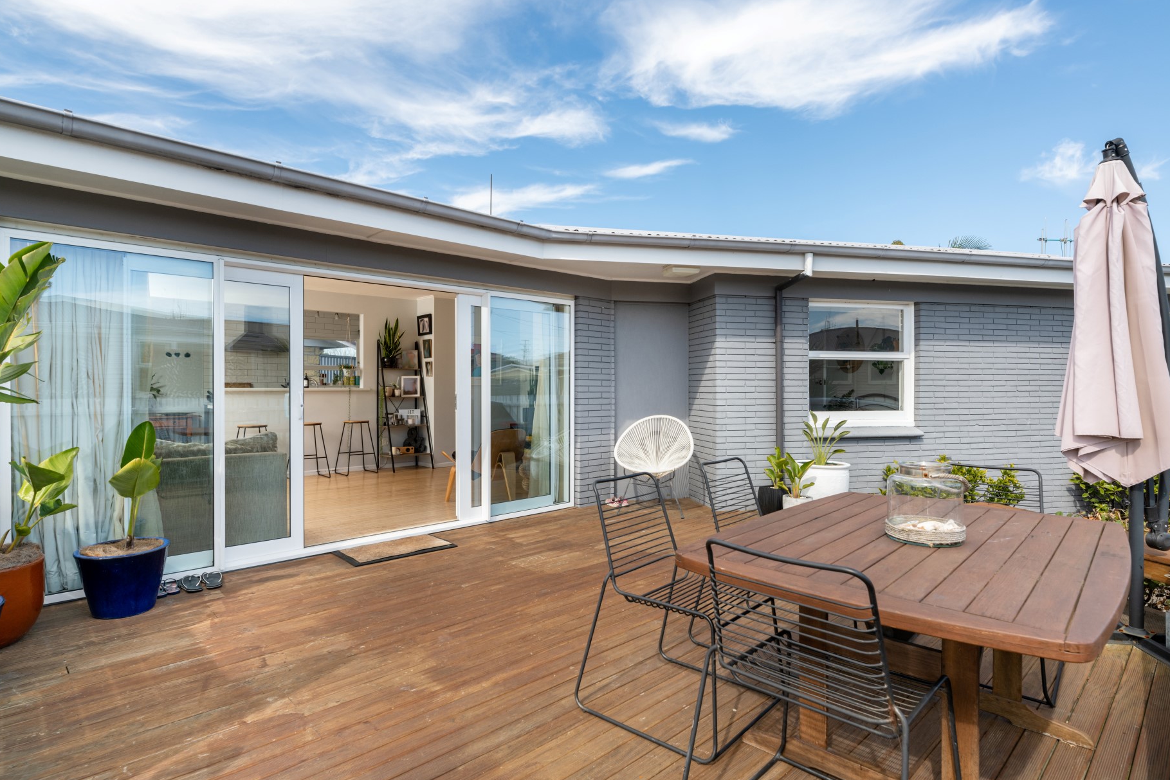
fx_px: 618
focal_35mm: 19
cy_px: 395
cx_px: 588
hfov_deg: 86.9
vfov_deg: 64.6
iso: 250
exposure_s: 1/250
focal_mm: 18
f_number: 8
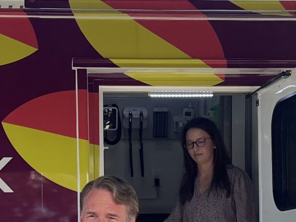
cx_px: 127
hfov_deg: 18.2
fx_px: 924
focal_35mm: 108
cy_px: 231
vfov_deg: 13.5
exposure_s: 1/643
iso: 50
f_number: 1.5
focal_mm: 5.7
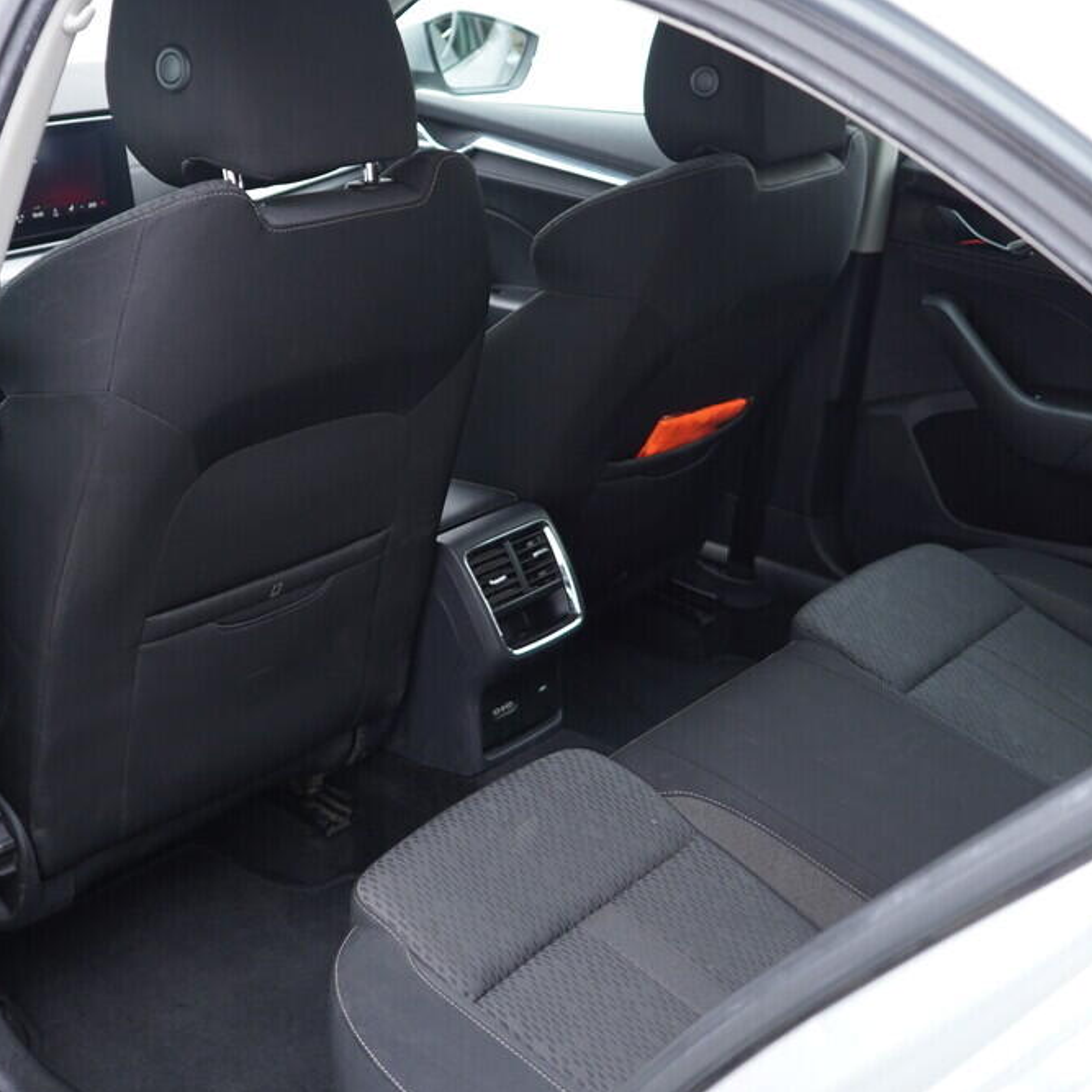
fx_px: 1677
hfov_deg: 36.1
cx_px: 535
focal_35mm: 47
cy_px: 557
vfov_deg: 36.1
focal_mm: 24
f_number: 2.8
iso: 320
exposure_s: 1/40
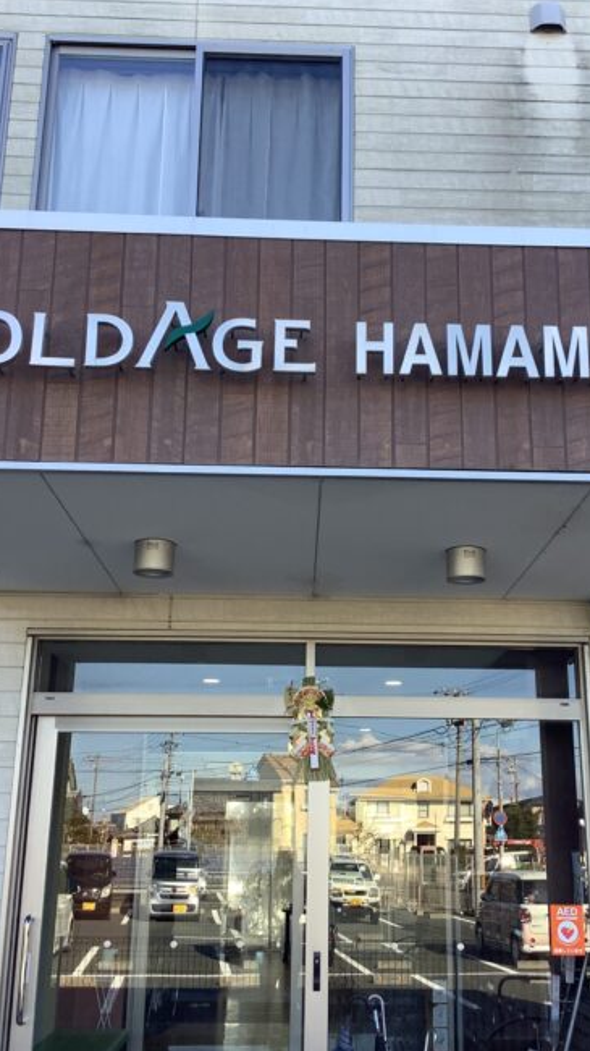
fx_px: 1086
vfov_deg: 51.6
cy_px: 522
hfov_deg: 30.3
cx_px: 342
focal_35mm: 39
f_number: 2.4
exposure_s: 1/171
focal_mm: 3.3
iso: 25
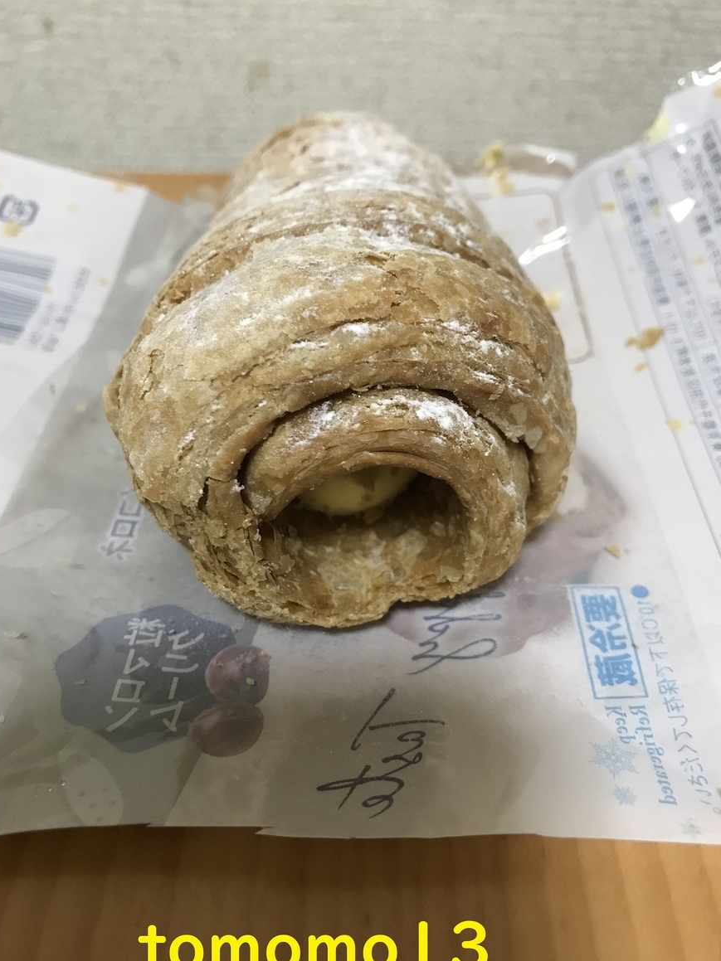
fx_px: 806
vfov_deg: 61.7
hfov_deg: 48.2
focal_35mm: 29
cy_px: 497
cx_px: 364
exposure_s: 1/14
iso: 100
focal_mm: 3.99
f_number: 1.8
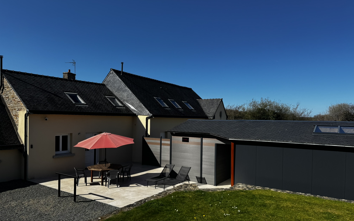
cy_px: 122
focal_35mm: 26
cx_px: 180
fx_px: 251
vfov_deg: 47.5
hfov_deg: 70.4
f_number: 1.78
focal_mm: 6.76
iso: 80
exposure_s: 1/4950
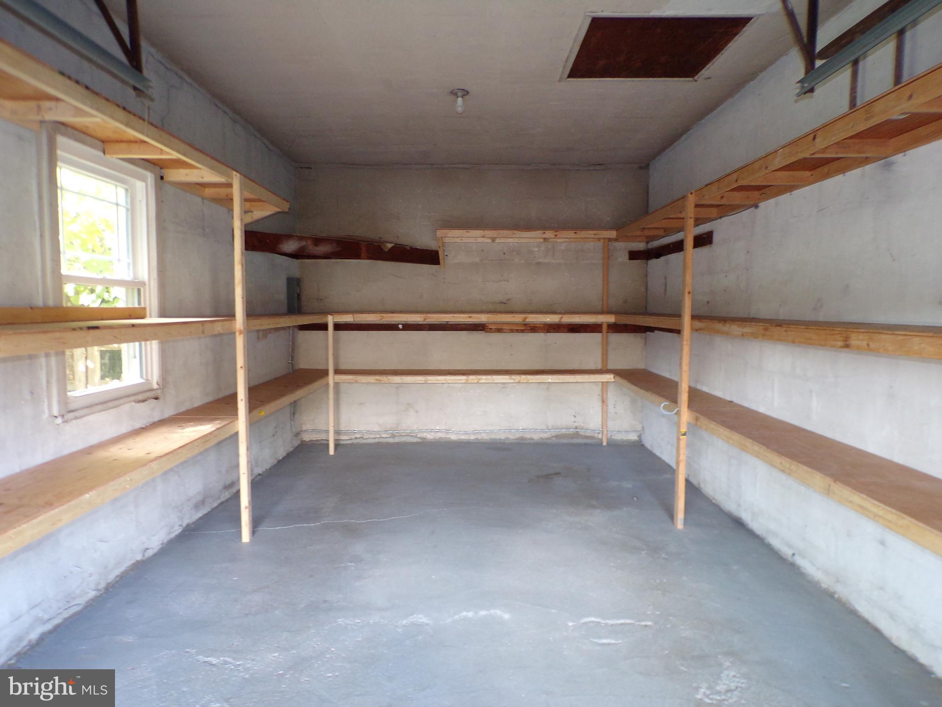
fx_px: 653
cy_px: 354
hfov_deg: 71.6
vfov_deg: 56.8
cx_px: 471
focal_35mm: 24
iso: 195
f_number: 3
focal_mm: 4.3
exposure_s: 1/34
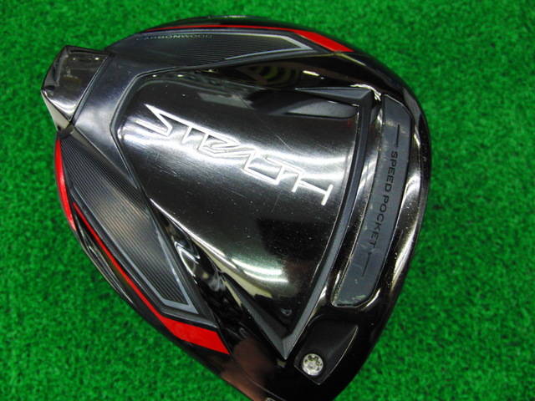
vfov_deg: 38.7
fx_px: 572
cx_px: 268
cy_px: 200
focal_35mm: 37
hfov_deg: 50.1
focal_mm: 6.42
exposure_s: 1/50
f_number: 3.6
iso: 400
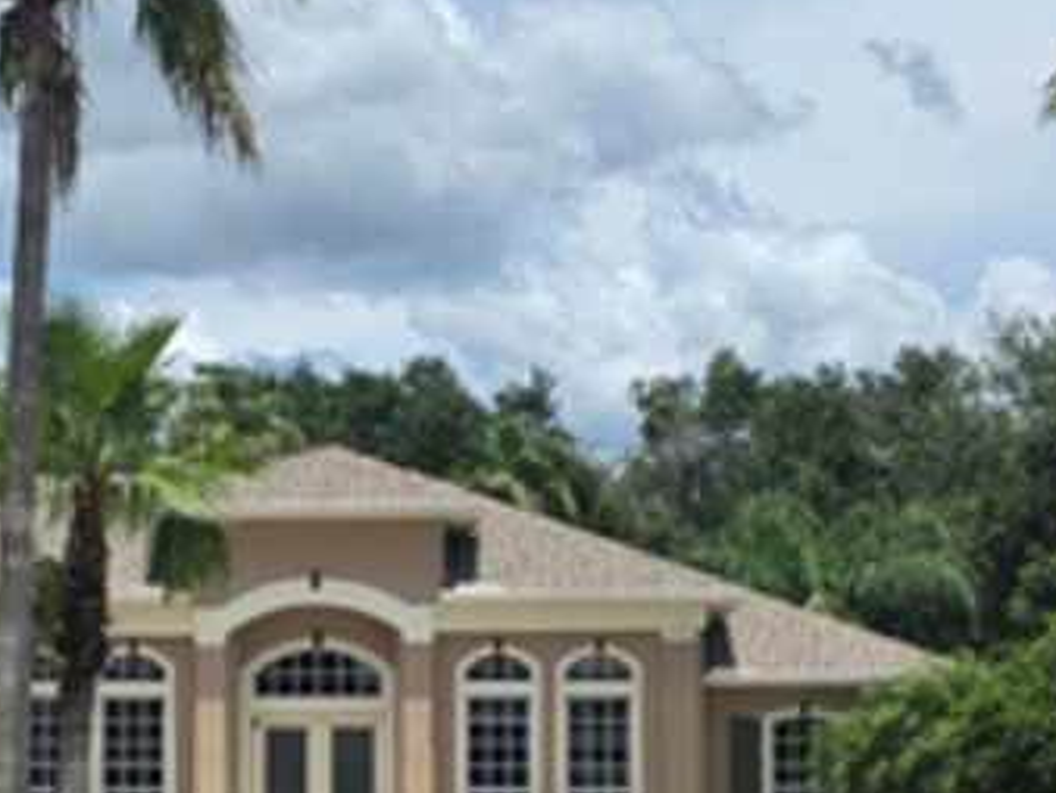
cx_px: 350
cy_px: 712
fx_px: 2656
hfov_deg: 22.4
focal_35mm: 87
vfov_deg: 16.8
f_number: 1.7
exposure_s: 1/7944
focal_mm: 6.3
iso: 80
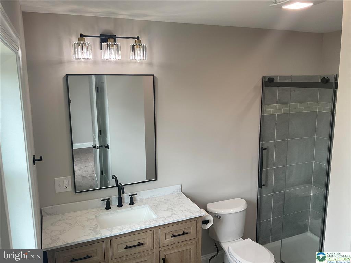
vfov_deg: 48.2
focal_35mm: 29
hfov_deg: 61.7
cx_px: 176
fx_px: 294
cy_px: 132
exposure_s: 1/120
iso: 40
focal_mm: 3
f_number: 1.8
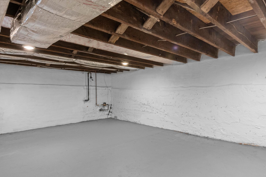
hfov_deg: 81.0
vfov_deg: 59.4
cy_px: 95
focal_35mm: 21
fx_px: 155
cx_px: 145
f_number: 8
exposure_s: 1/20
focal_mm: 19
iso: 2200
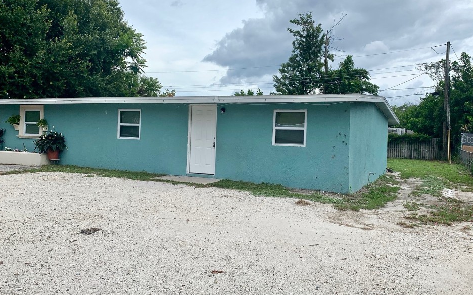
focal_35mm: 30
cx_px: 251
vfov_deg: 41.8
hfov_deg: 62.8
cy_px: 139
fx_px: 387
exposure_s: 1/2481
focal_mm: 4.25
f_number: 1.8
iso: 25
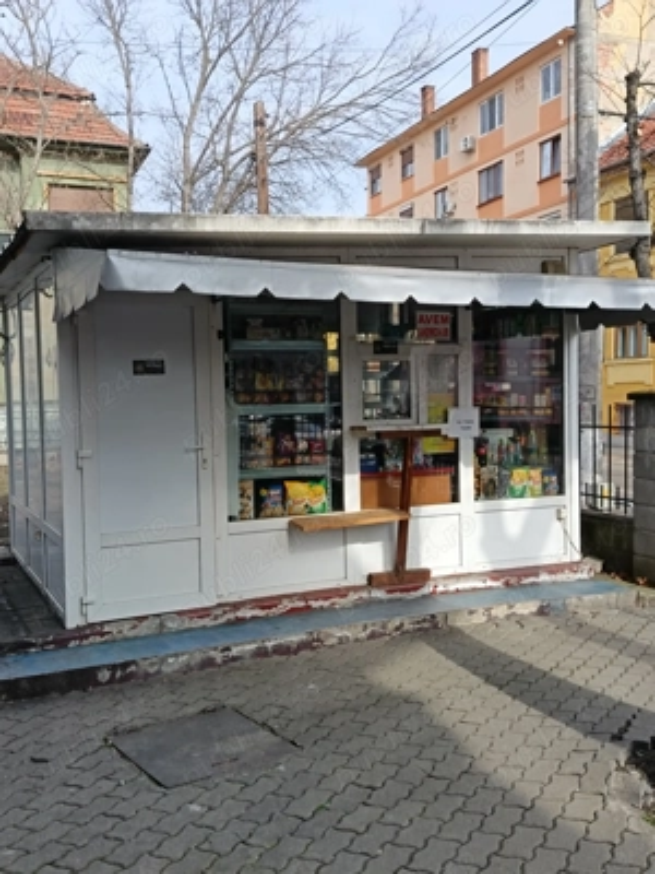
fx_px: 883
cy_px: 437
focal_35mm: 35
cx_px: 328
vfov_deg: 52.6
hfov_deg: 40.7
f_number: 1.75
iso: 100
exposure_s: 1/276
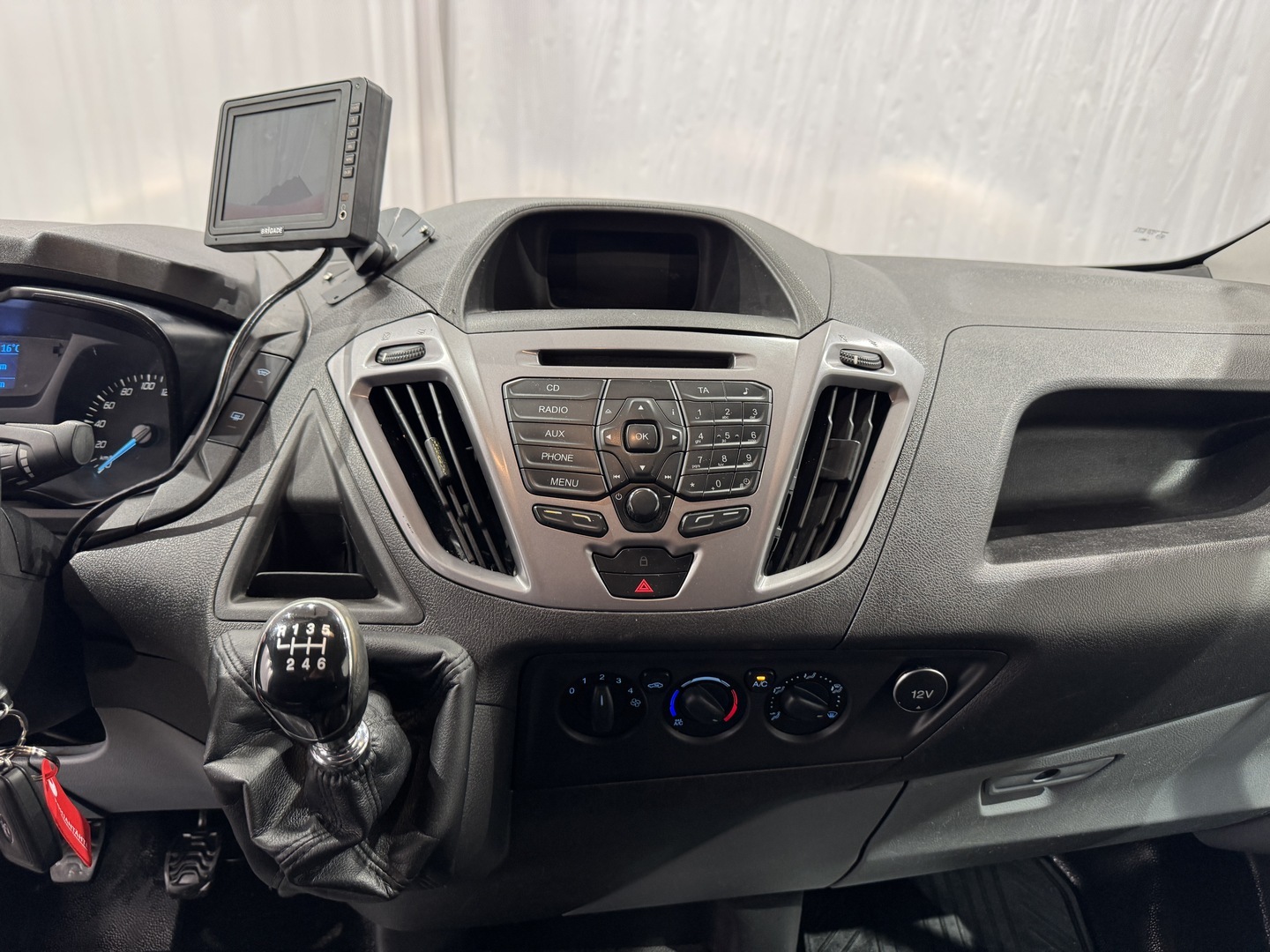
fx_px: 881
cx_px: 635
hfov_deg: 71.6
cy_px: 476
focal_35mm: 24
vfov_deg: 56.8
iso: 200
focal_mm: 6.76
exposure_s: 1/50
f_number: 1.78
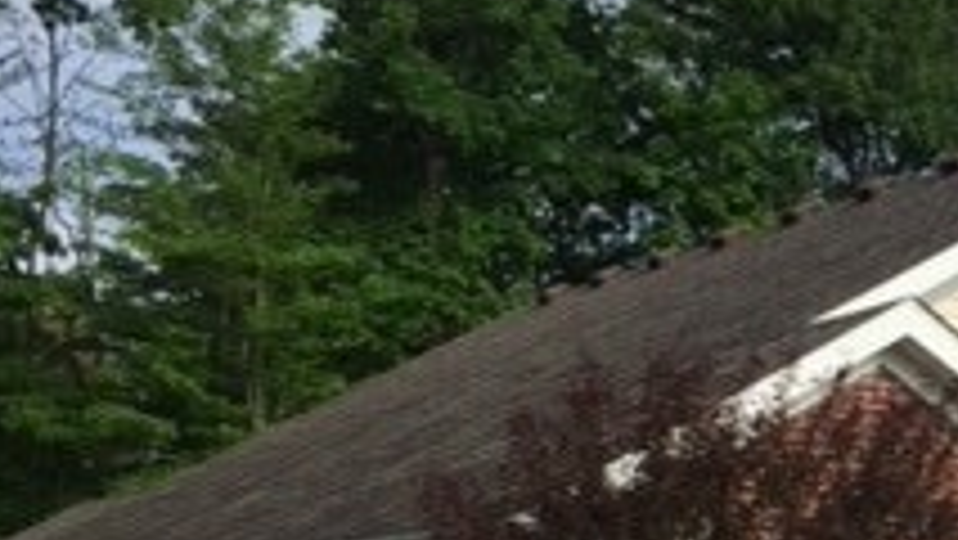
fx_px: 2414
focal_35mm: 95
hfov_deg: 21.4
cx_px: 1034
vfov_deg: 12.6
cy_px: 504
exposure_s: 1/2083
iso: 32
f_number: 2.2
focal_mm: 4.15
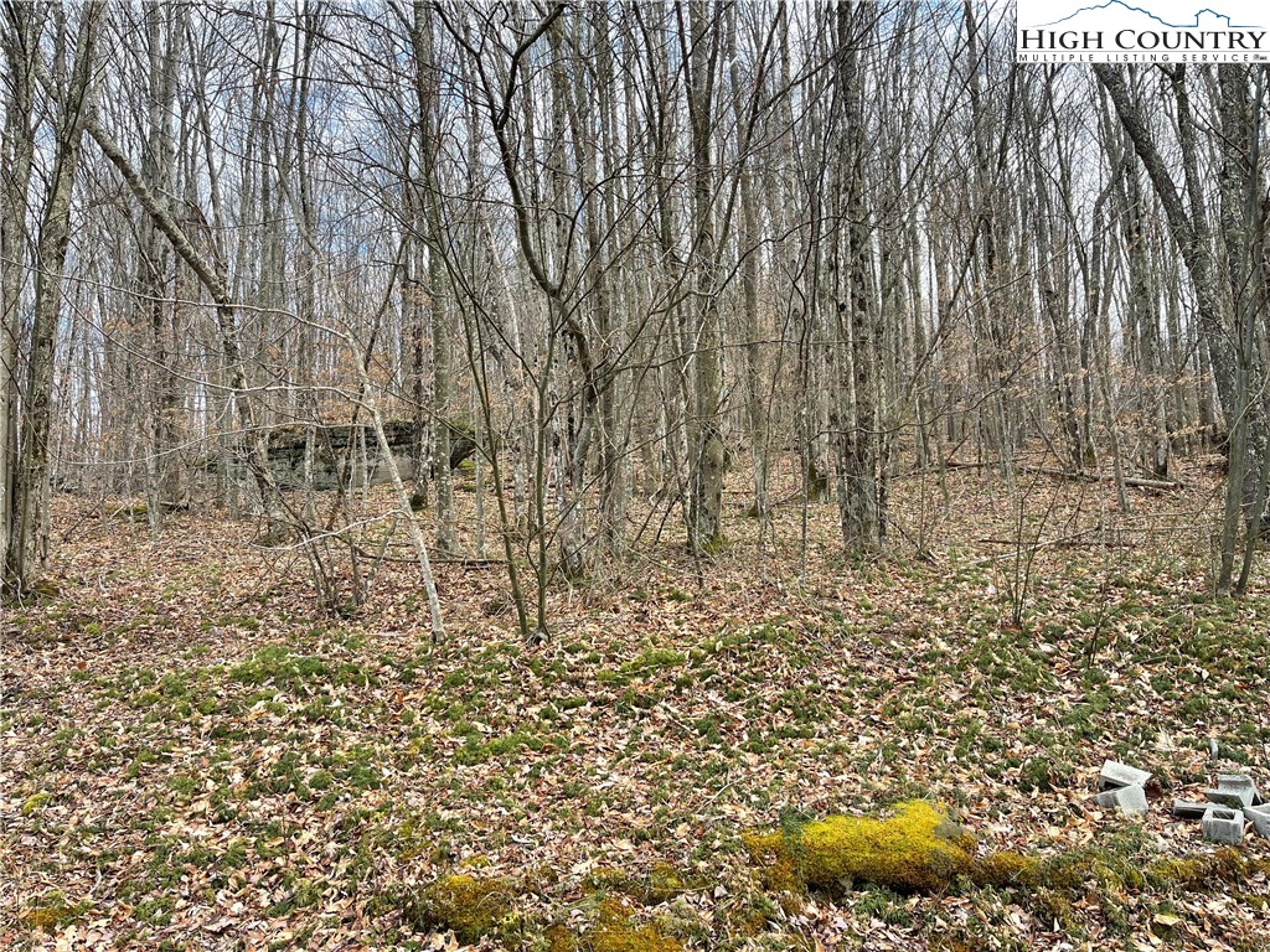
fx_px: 917
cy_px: 476
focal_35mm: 25
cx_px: 635
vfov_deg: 54.9
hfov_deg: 69.4
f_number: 1.6
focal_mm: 5.1
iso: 32
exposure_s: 1/296
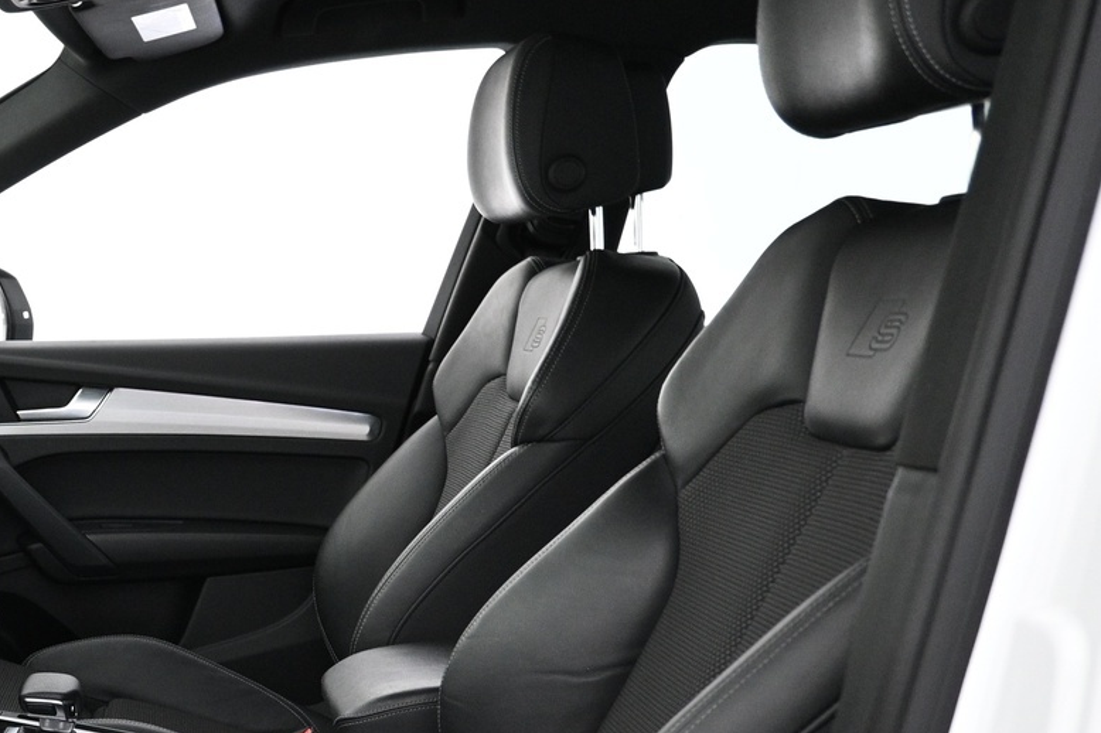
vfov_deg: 26.4
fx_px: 1528
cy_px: 603
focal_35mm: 50
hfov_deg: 35.9
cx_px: 8
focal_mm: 16
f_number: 3.5
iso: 1600
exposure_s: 1/30
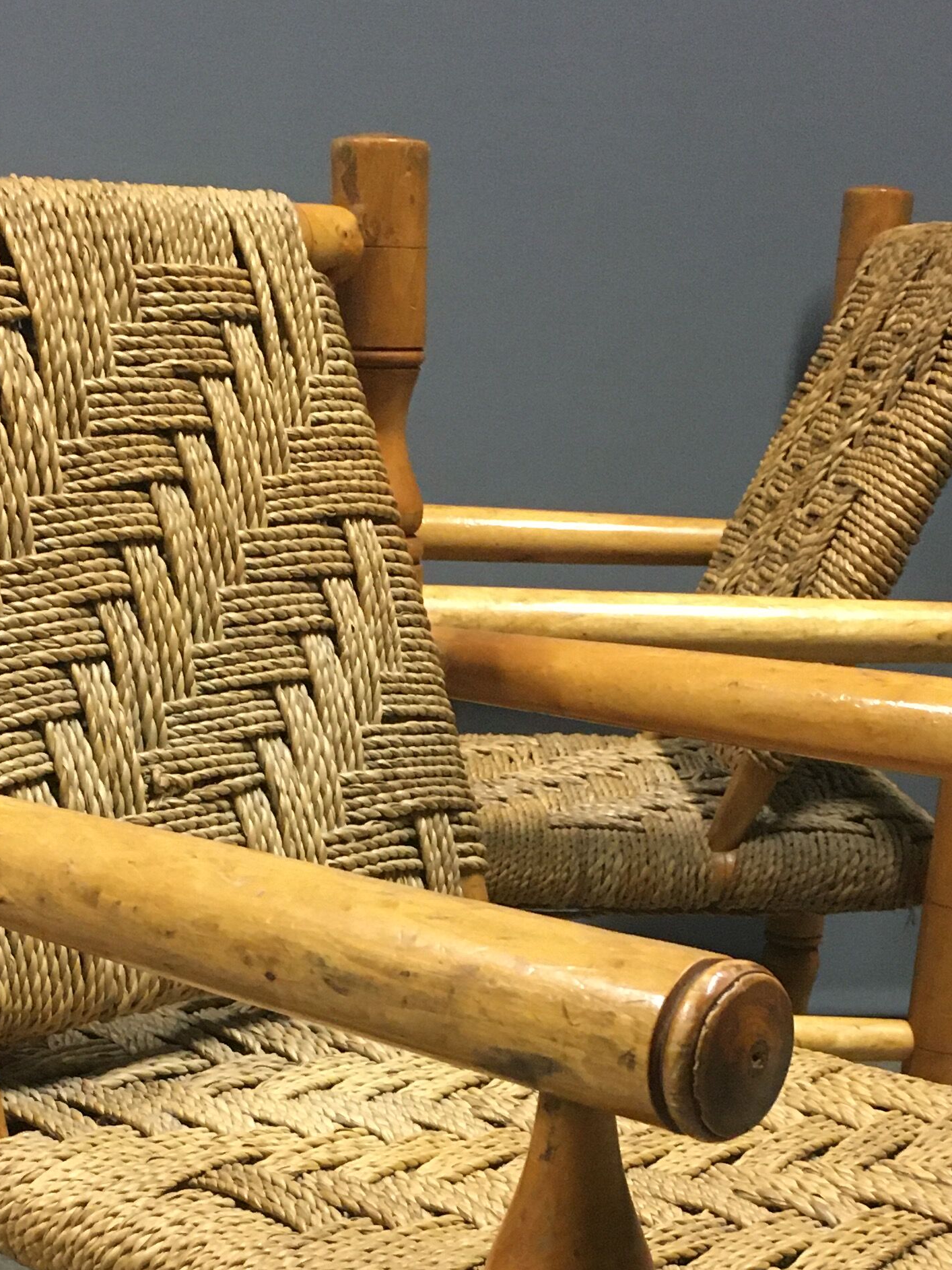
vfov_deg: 30.4
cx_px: 440
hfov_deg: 23.6
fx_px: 2274
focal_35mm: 62
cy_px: 1033
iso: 200
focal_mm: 4.15
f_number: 2.2
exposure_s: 1/17
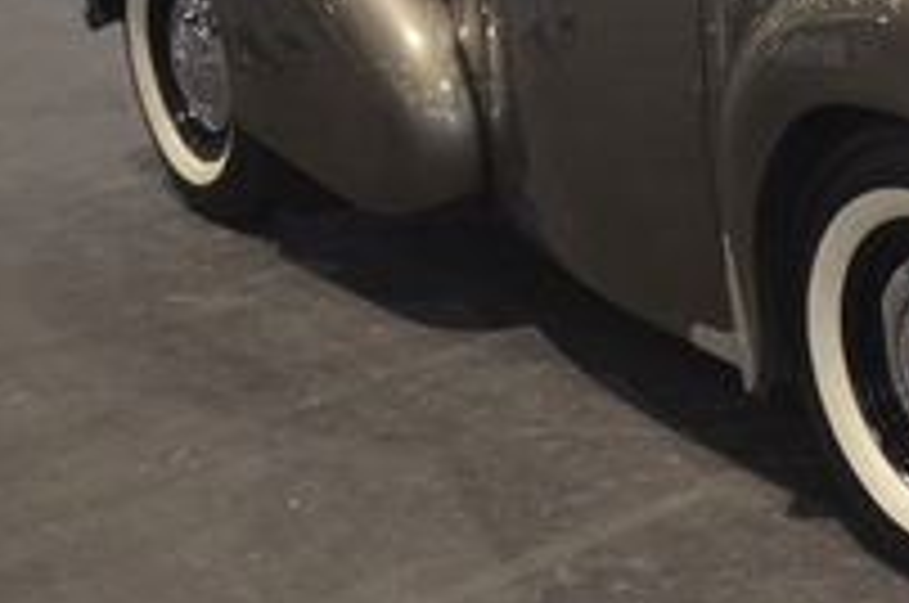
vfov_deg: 14.2
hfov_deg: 19.4
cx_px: 1310
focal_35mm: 93
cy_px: -63
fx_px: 2357
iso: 800
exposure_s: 1/30
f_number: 3.8
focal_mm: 21
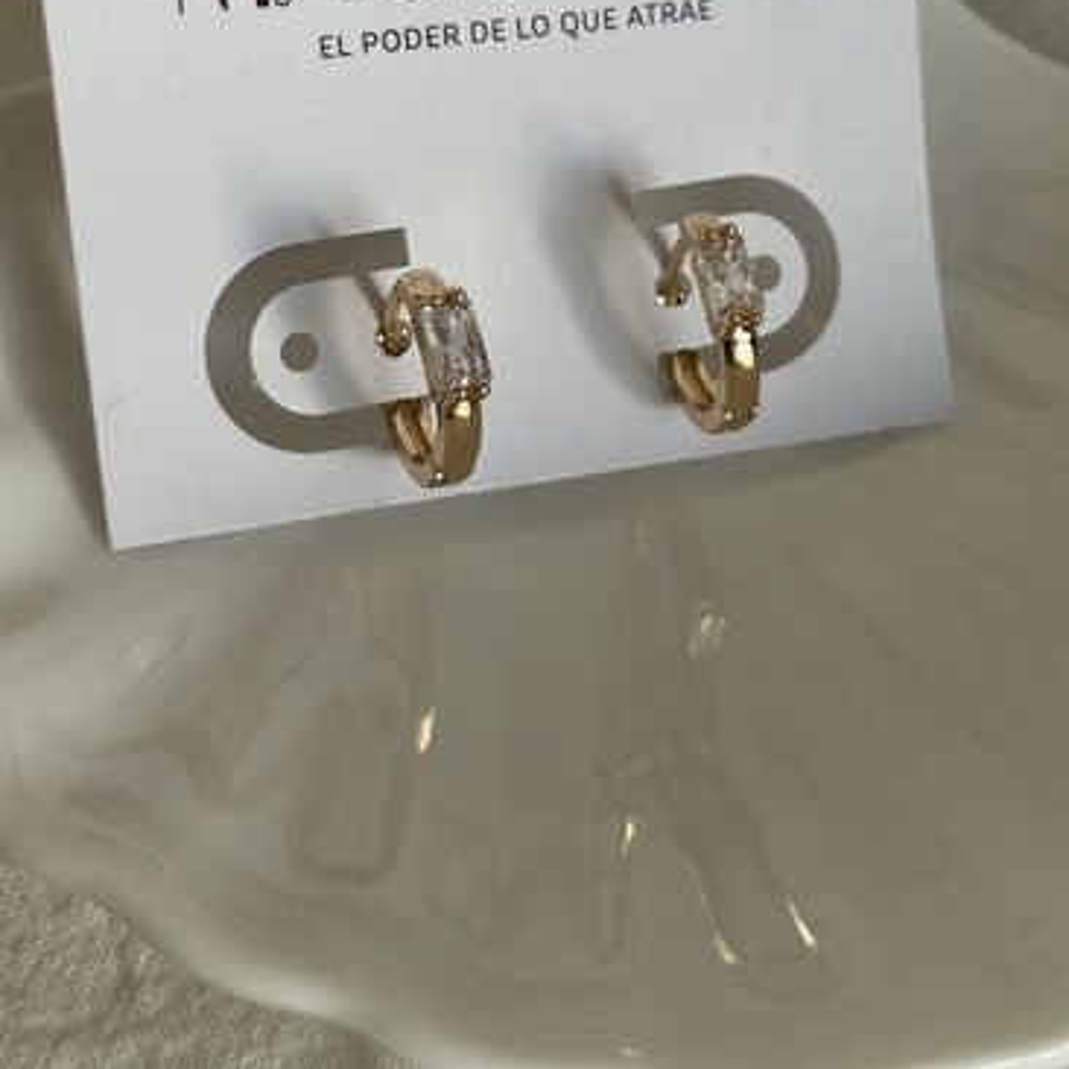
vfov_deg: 25.5
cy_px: 294
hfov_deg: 25.7
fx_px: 2341
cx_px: 537
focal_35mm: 67
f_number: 1.6
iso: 32
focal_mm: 5.96
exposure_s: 1/121
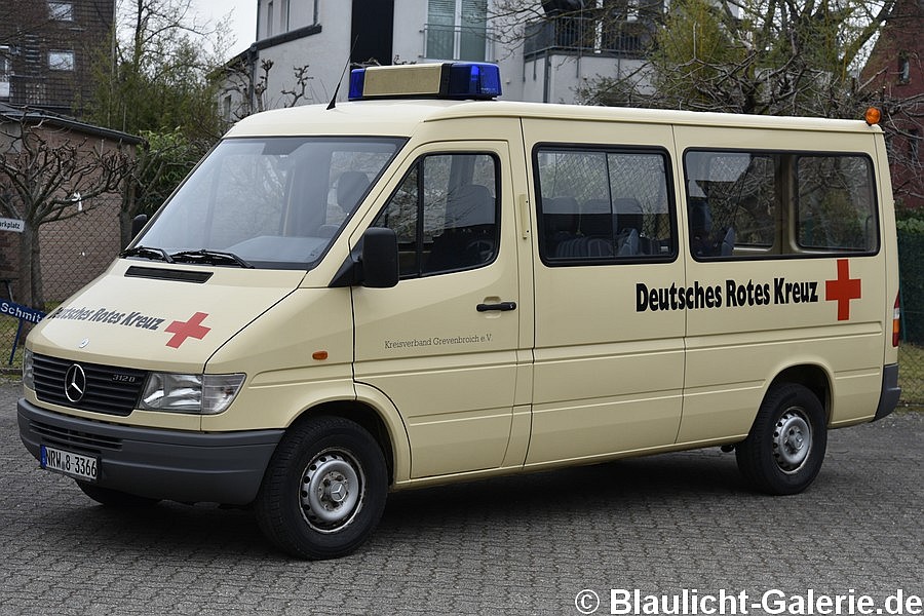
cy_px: 308
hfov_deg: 32.4
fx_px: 1591
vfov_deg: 21.9
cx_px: 462
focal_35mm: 62
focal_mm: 62
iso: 400
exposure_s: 1/250
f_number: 8
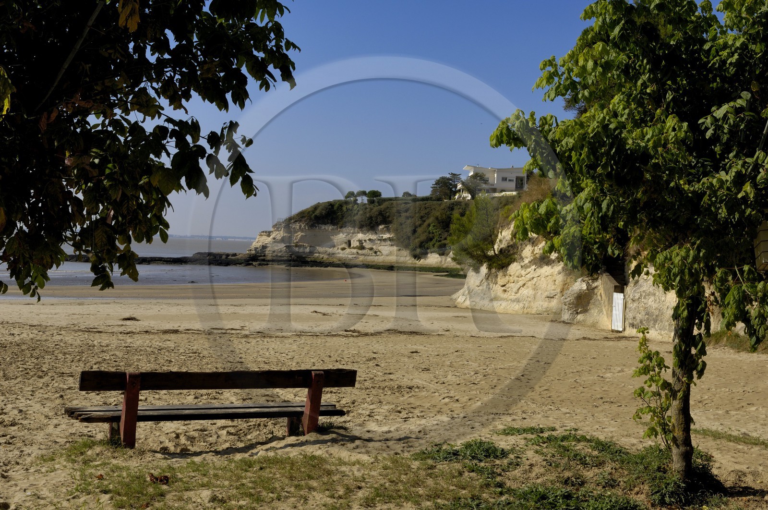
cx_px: 384
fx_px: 1023
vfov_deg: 28.0
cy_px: 255
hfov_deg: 41.2
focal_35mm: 48
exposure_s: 1/160
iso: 100
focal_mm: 32
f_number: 13
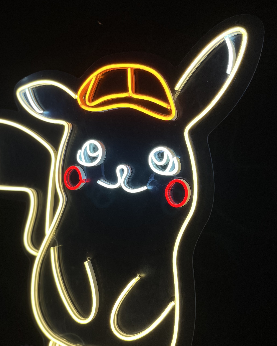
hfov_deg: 37.3
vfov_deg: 45.8
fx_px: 410
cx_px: 128
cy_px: 172
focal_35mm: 40
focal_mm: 5.1
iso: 40
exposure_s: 1/263
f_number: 1.6
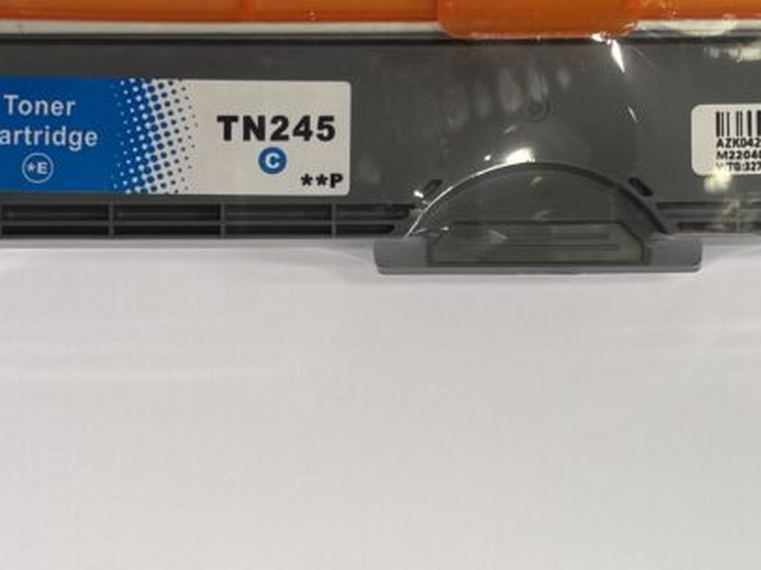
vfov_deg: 23.7
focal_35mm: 59
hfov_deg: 32.1
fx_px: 1297
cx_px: 565
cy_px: 0
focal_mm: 6.76
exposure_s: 1/100
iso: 64
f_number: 1.78
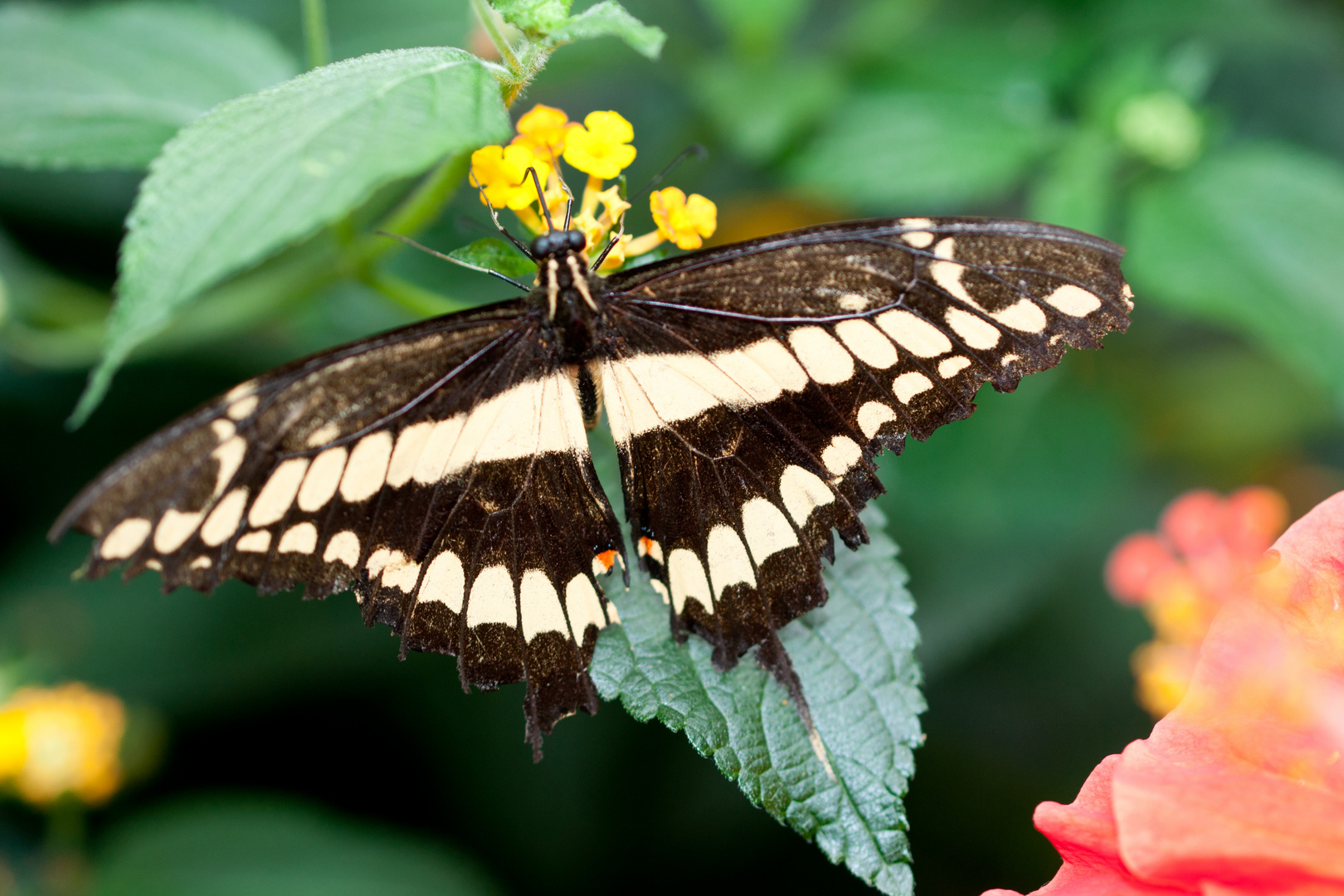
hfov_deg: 15.2
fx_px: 5040
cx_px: 672
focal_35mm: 135
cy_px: 448
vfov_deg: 10.2
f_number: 2.8
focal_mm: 90
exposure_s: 1/125
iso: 200
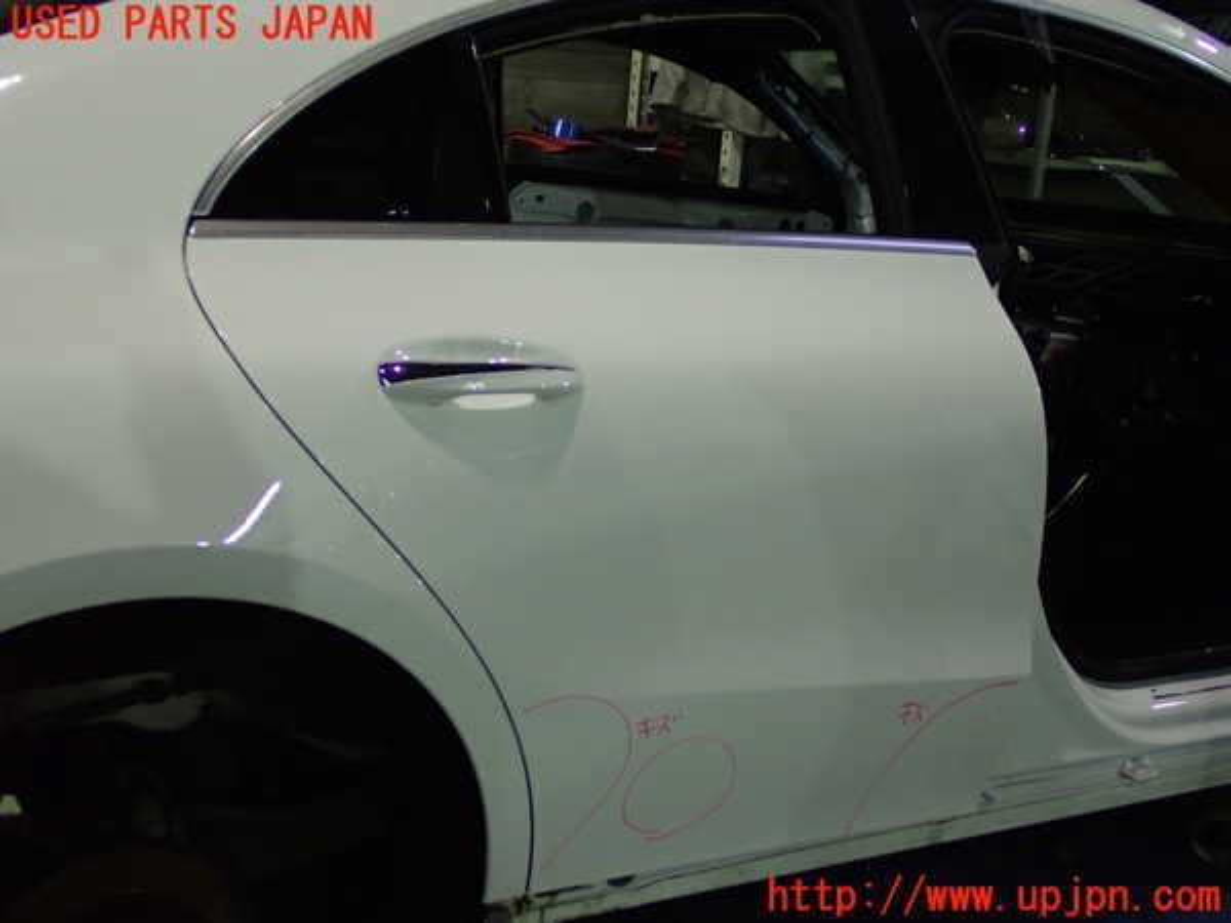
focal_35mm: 47
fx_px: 1671
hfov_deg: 40.4
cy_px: 462
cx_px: 616
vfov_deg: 30.9
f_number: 3.1
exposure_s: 1/40
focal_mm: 8.4
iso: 800
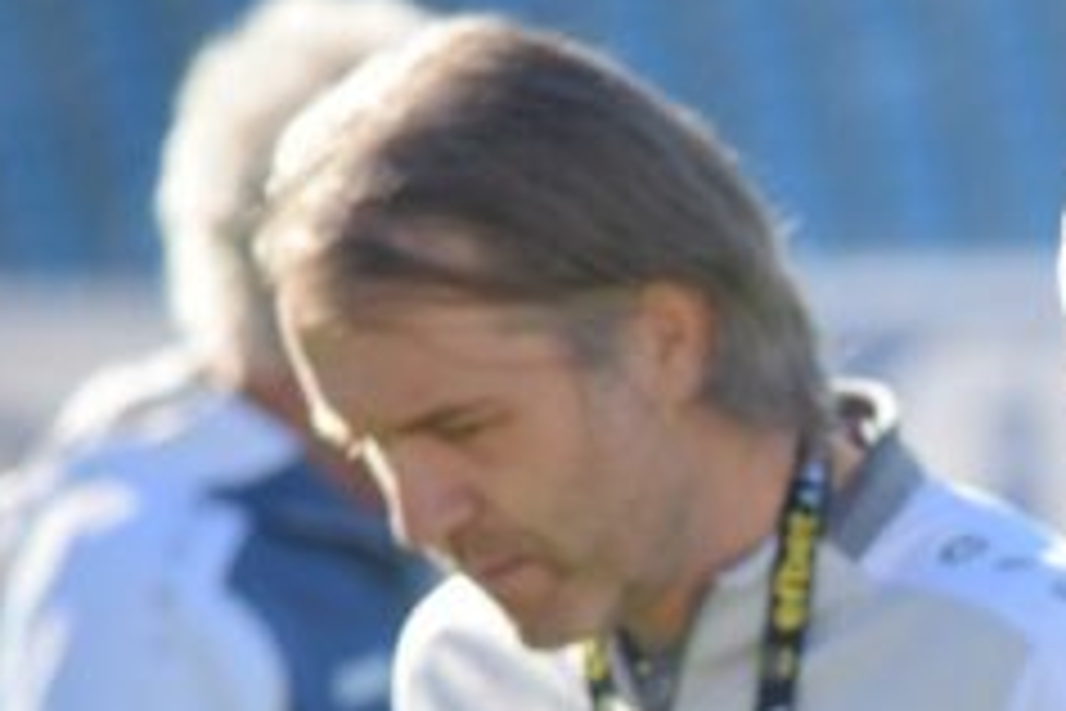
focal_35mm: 738
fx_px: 21861
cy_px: 760
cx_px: 1363
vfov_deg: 1.9
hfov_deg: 2.8
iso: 400
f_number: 5
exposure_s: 1/800
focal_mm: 185
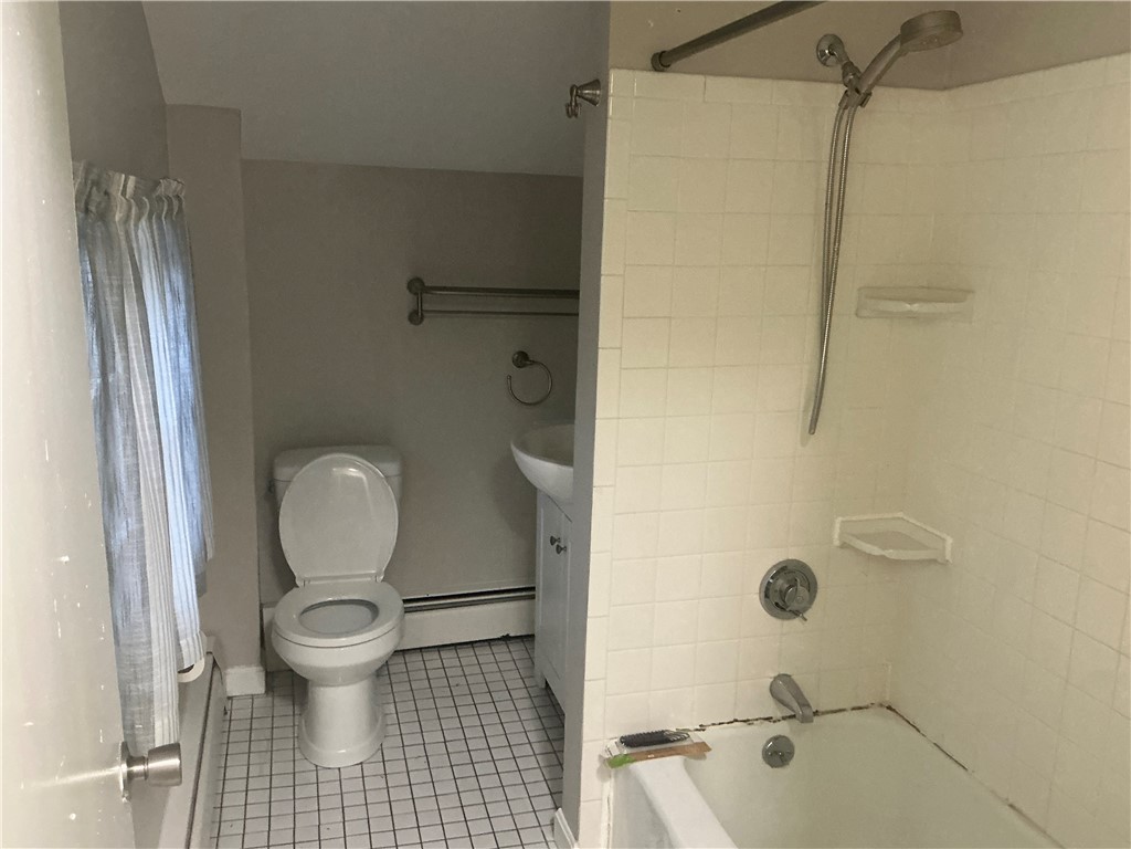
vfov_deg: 49.7
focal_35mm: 28
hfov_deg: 63.4
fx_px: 915
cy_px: 424
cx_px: 566
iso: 250
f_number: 1.8
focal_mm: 3
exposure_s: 1/60
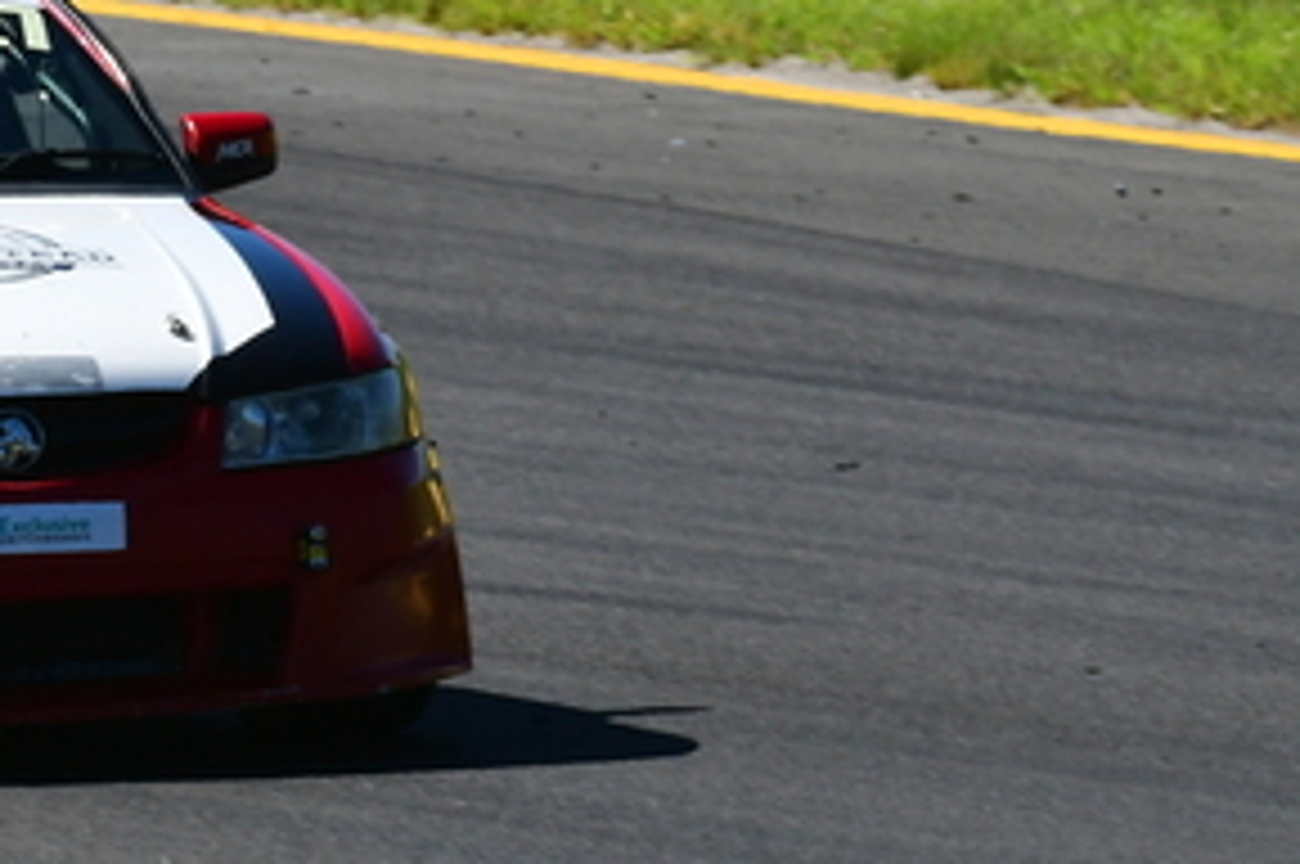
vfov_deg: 0.7
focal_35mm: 1869
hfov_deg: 1.1
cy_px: 38
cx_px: -364
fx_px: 67415
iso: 500
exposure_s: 1/640
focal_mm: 450
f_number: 13
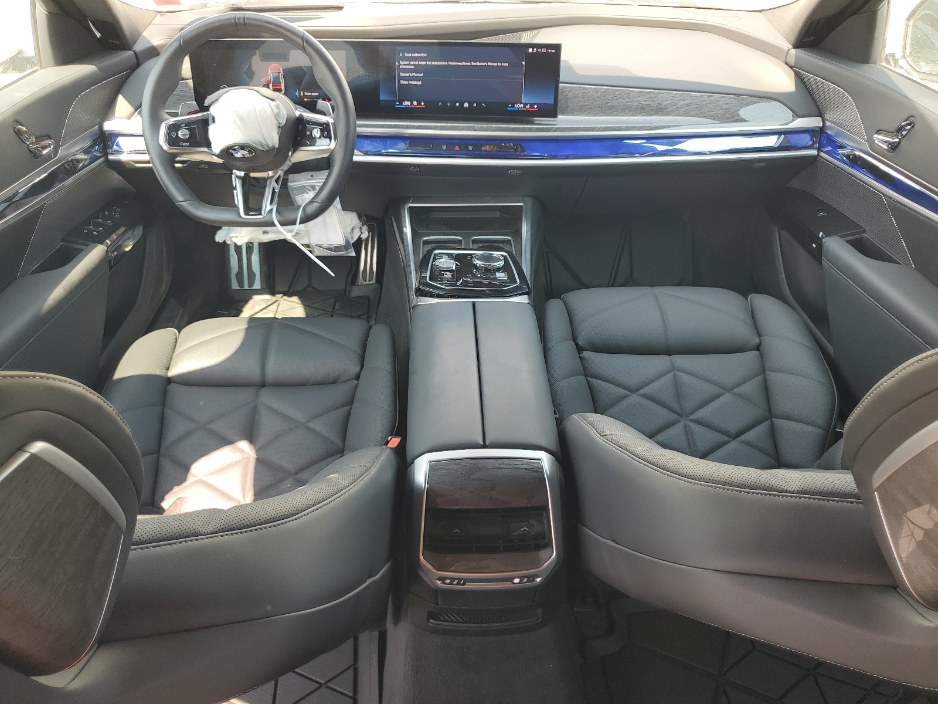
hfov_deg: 67.3
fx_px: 705
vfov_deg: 53.1
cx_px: 469
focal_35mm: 26
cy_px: 352
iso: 50
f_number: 1.5
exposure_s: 1/161
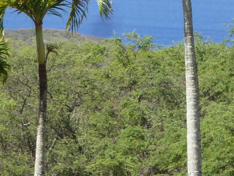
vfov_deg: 2.5
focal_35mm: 595
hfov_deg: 3.3
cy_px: 36
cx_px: 3
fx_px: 4023
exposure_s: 1/200
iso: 100
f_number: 5.3
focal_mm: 24.2
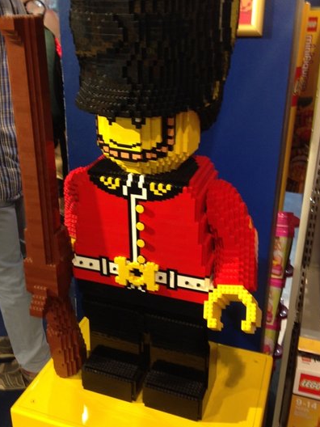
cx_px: 144
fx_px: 493
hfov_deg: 35.9
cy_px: 206
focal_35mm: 40
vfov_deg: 46.8
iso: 64
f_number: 2.4
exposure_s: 1/20
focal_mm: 4.12
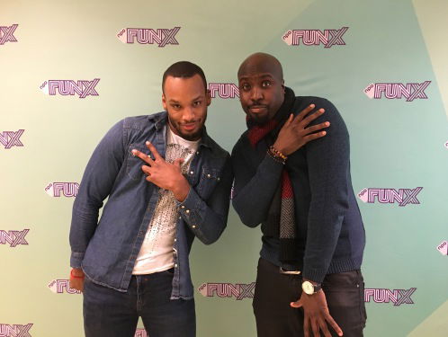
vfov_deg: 48.3
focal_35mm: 29
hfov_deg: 61.6
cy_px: 168
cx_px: 224
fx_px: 376
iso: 200
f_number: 2.2
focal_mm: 4.15
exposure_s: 1/17
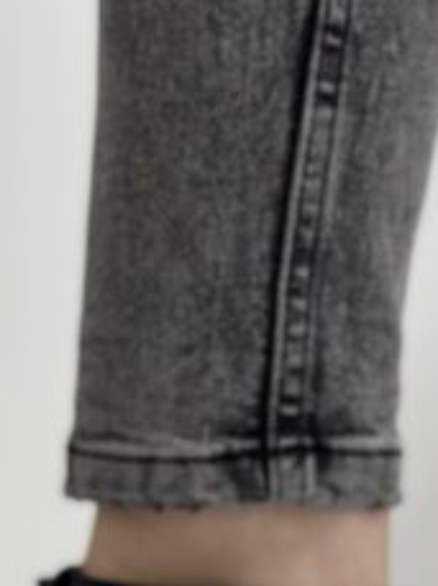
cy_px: 972
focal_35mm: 168
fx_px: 2842
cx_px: 41
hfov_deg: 8.8
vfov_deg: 11.2
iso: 160
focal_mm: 6.86
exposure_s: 1/100
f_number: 1.78
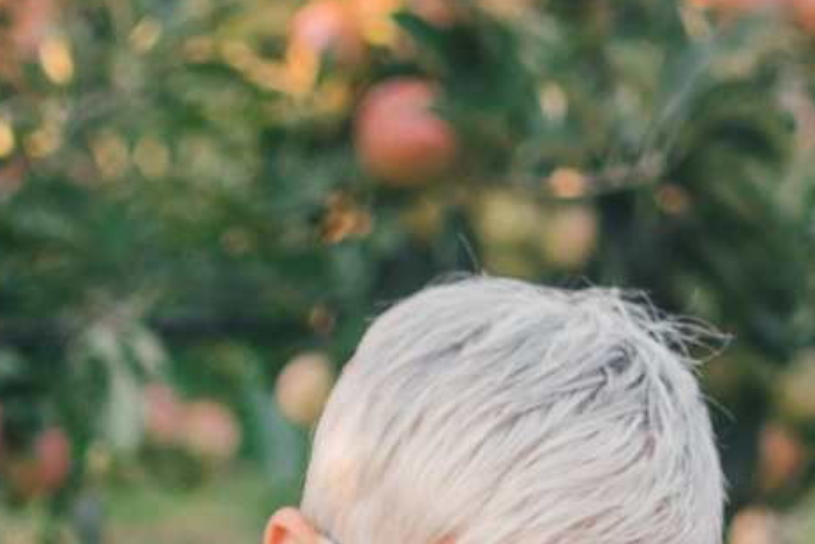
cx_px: 568
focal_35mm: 228
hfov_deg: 9.0
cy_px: 1074
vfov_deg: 5.9
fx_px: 5161
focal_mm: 35
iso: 160
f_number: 2
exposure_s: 1/200
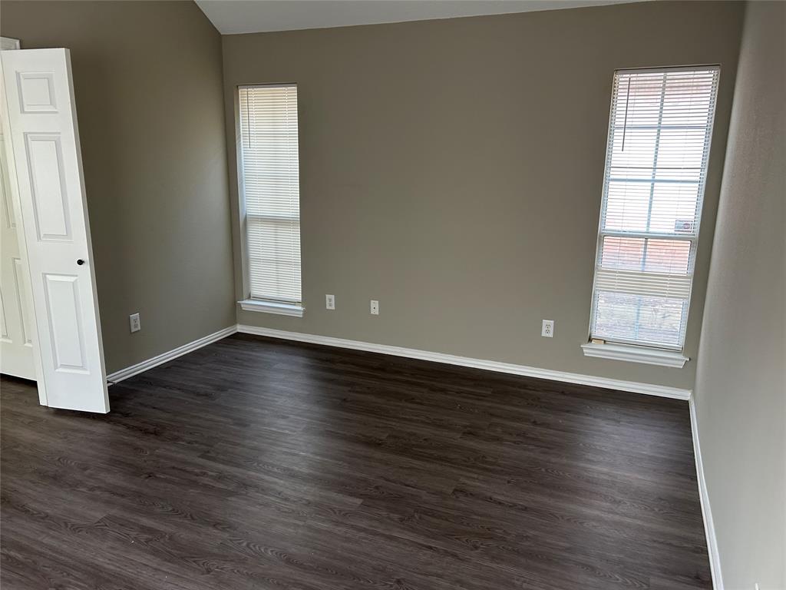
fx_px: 590
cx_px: 393
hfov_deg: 67.3
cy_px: 295
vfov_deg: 53.1
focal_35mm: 26
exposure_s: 1/60
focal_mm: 5.7
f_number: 1.5
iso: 125
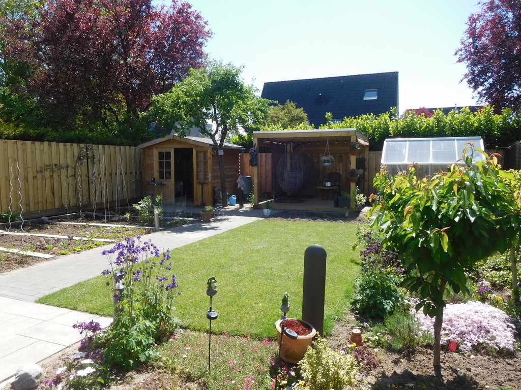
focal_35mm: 25
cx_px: 260
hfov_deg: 69.4
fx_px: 376
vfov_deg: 54.9
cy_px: 195
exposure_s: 1/640
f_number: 3.4
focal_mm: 4.5
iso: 125
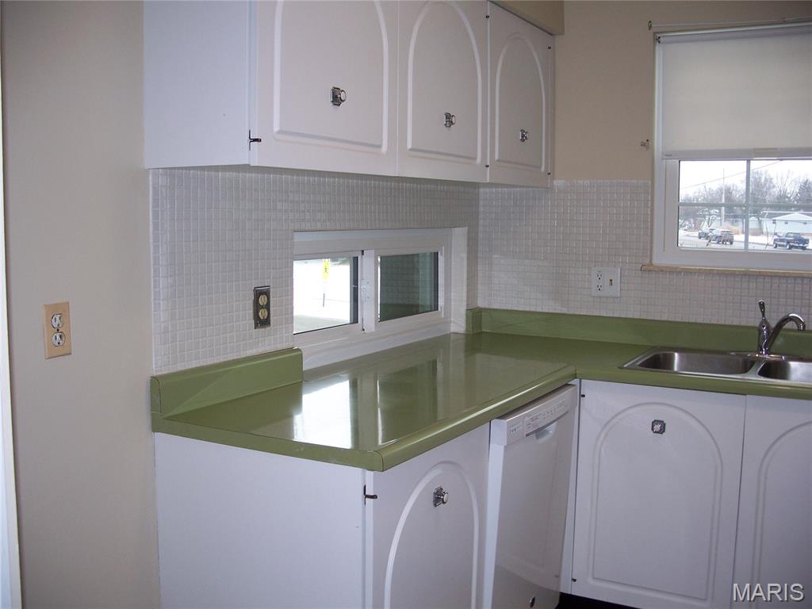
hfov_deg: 50.1
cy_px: 304
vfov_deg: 38.7
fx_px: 868
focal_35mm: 37
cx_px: 406
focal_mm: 7.8
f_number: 2.8
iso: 125
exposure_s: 1/60
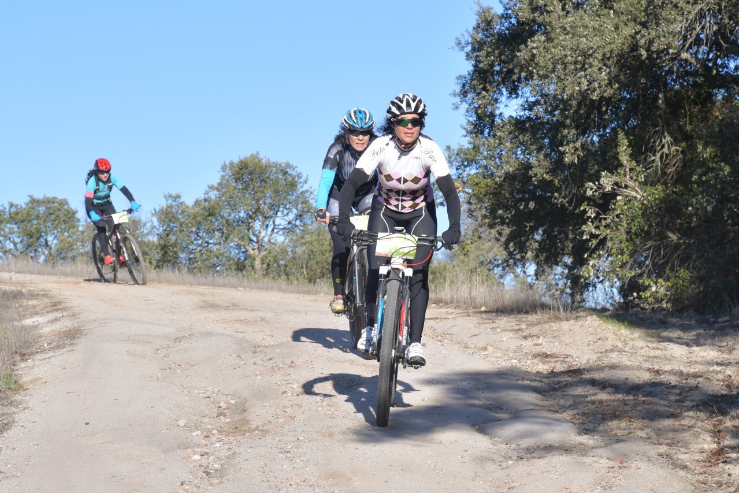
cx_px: 378
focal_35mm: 152
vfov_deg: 9.0
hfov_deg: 13.5
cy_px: 263
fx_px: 3120
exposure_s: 1/800
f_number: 5.6
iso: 200
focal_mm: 80
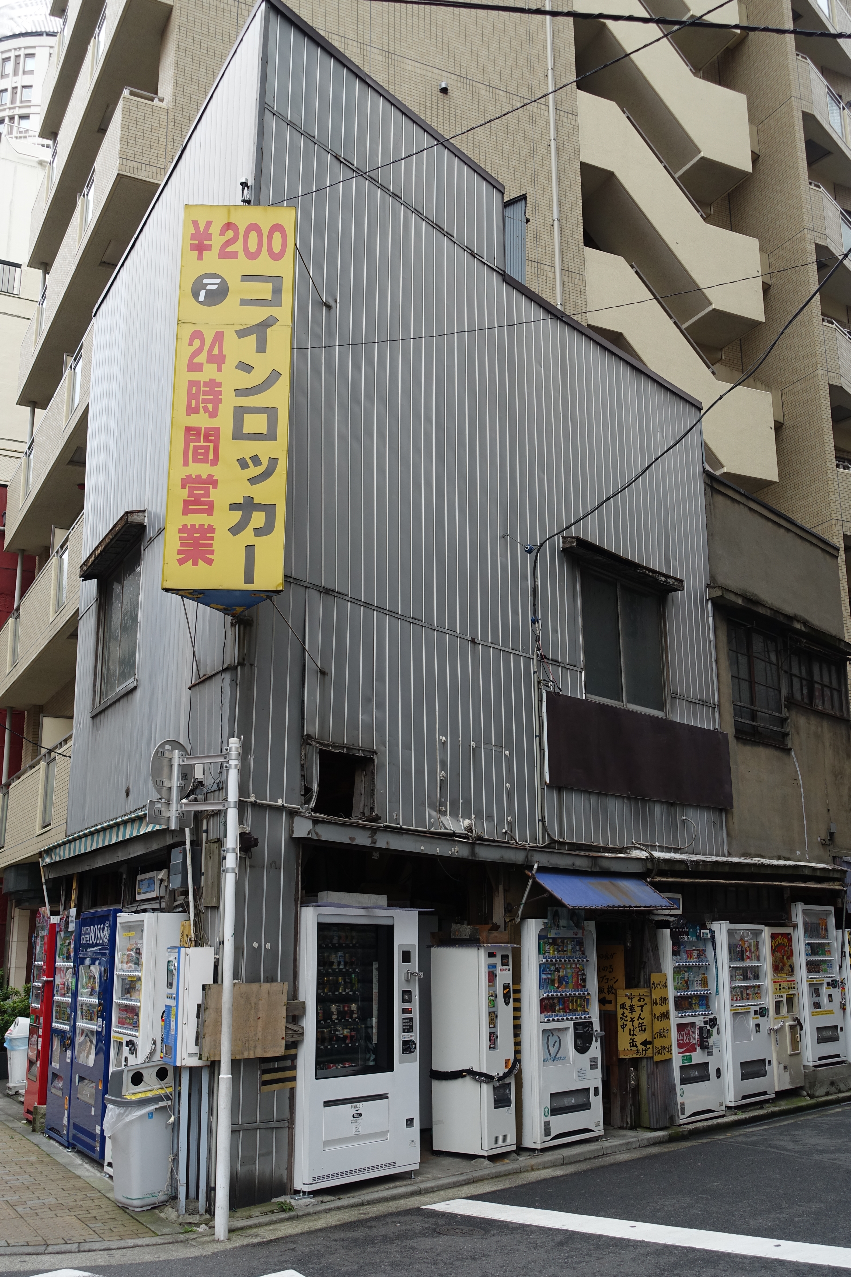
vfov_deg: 53.1
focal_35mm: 36
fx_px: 1276
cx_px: 426
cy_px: 638
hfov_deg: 36.9
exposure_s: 1/250
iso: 125
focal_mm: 13.34
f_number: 4
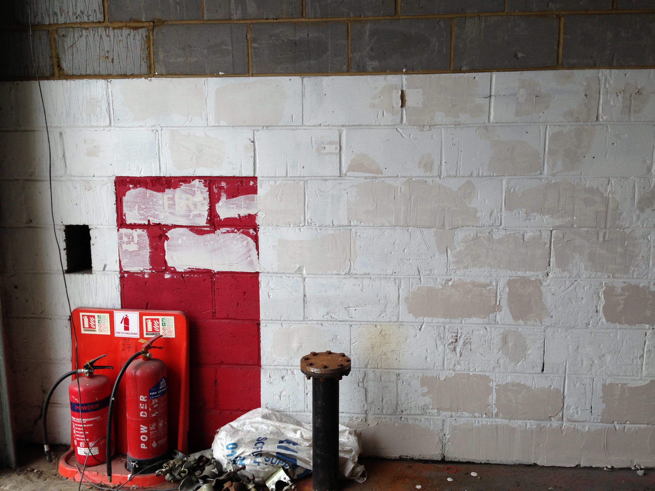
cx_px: 328
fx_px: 624
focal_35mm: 33
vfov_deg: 42.9
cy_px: 246
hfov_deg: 55.4
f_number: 2.4
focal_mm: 4.13
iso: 50
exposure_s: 1/153
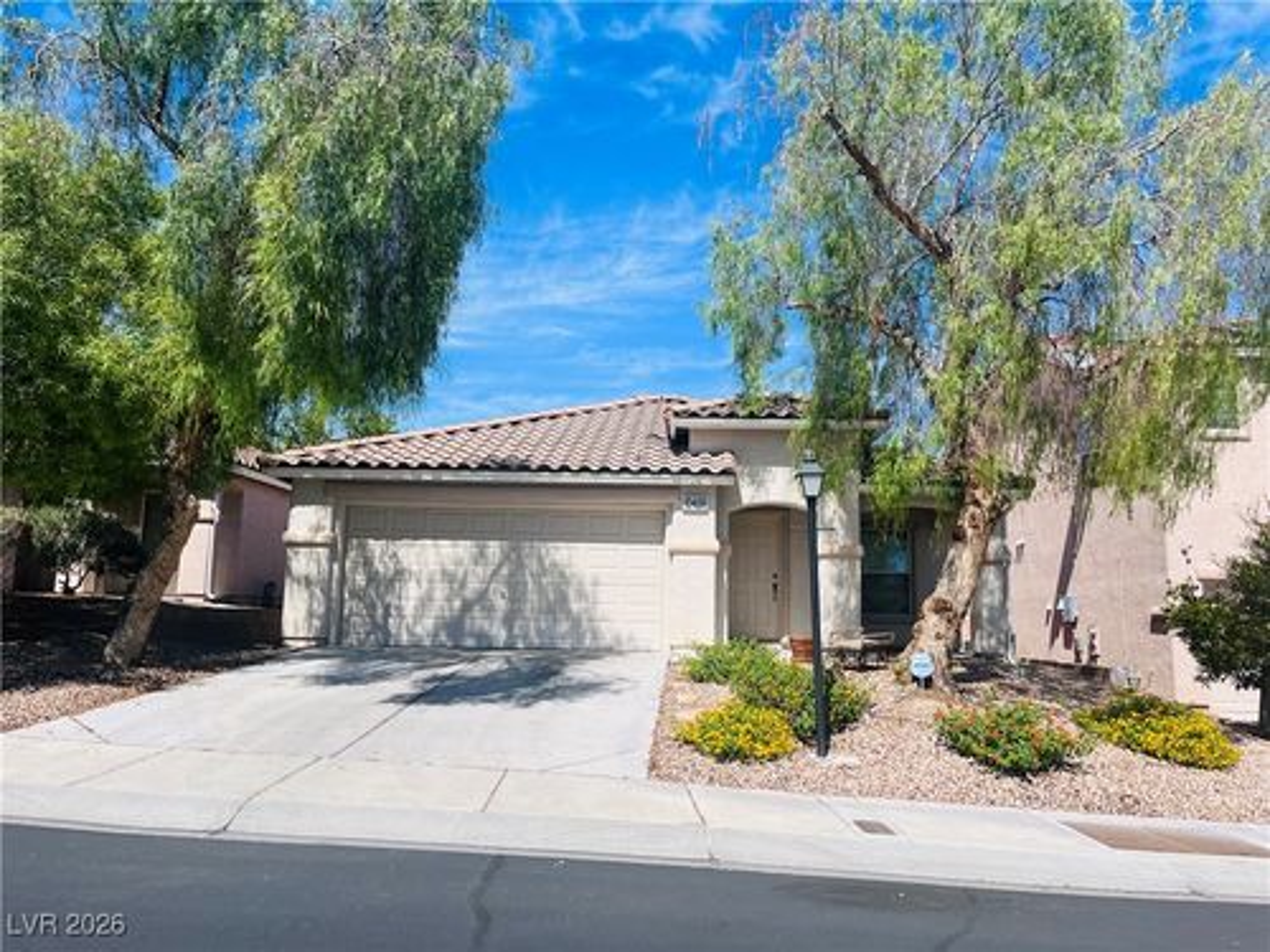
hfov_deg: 67.3
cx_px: 635
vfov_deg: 53.1
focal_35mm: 26
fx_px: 954
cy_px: 476
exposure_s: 1/4310
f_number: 1.6
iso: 50
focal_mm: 5.1
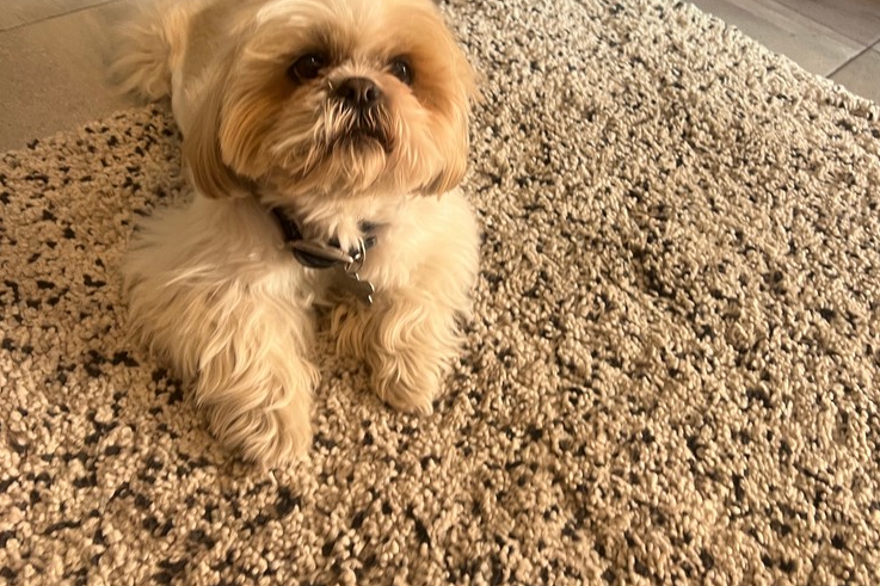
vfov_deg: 35.5
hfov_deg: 51.9
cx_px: 445
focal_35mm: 37
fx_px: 904
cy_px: 186
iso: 100
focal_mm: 5.7
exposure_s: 1/60
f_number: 1.5
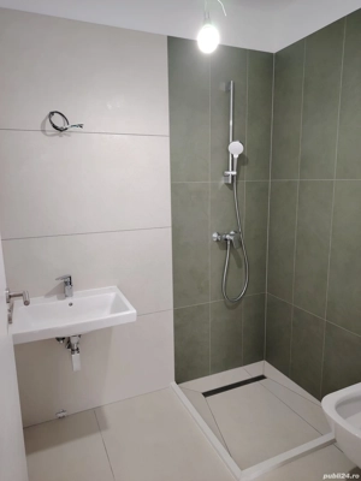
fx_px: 334
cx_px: 180
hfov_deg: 56.8
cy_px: 240
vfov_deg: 71.6
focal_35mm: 24
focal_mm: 5.25
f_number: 1.75
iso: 959
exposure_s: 1/33.3
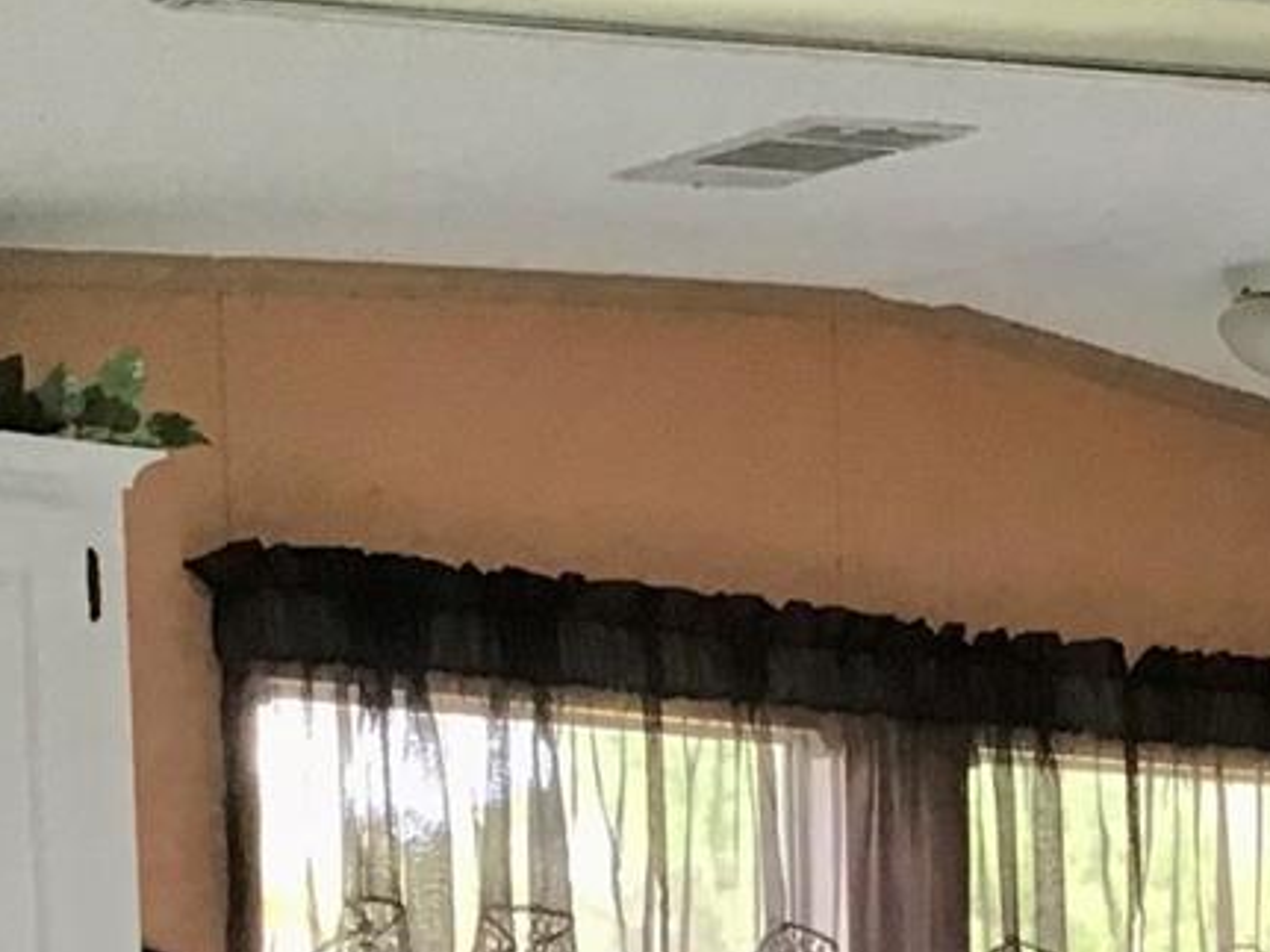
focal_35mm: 115
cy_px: 1612
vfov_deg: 12.0
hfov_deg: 16.5
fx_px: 4218
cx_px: 1453
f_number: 2.4
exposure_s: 1/30
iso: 80
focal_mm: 3.3
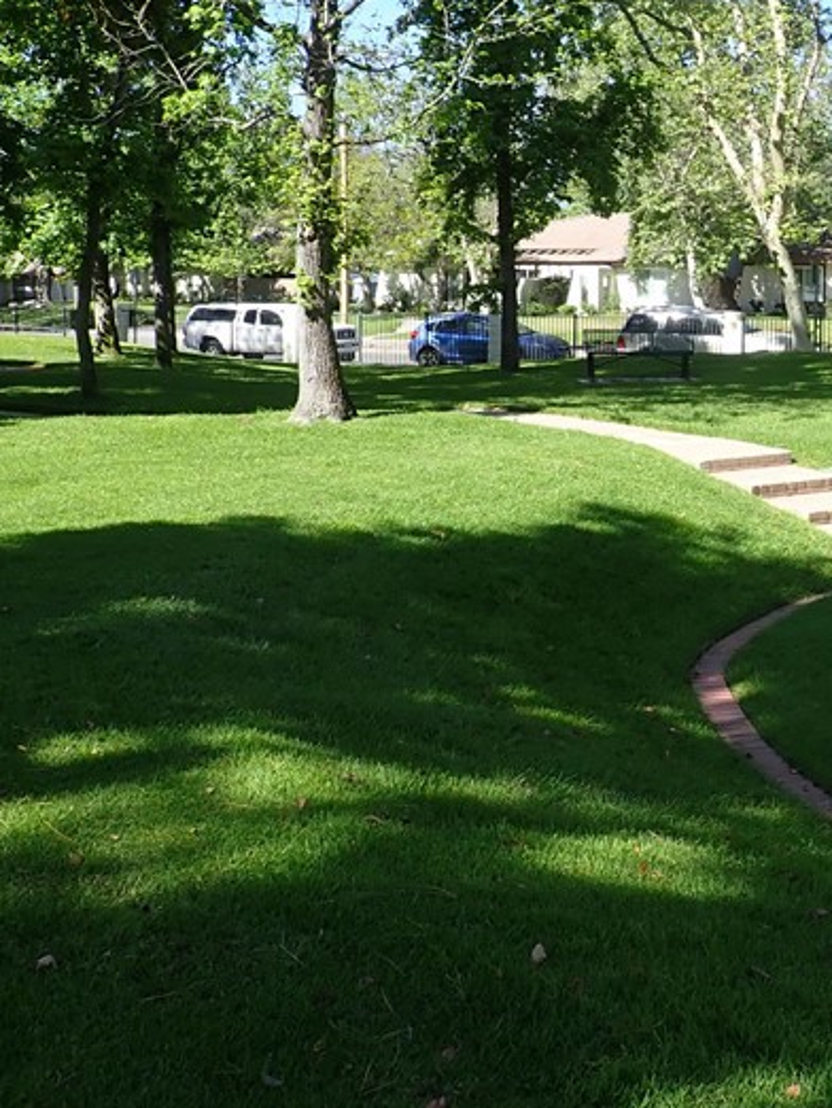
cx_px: 764
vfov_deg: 38.4
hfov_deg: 28.4
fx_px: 1569
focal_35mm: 49
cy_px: 365
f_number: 2.8
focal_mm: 4.5
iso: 100
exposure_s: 1/500
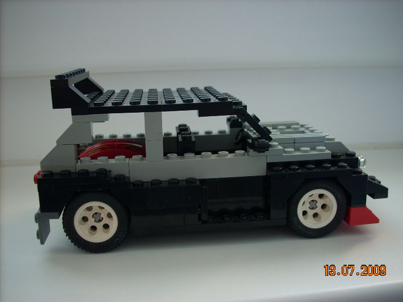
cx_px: 202
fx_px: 431
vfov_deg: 38.7
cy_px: 151
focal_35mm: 37
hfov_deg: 50.1
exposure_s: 1/55
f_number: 2.8
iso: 64
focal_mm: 6.2
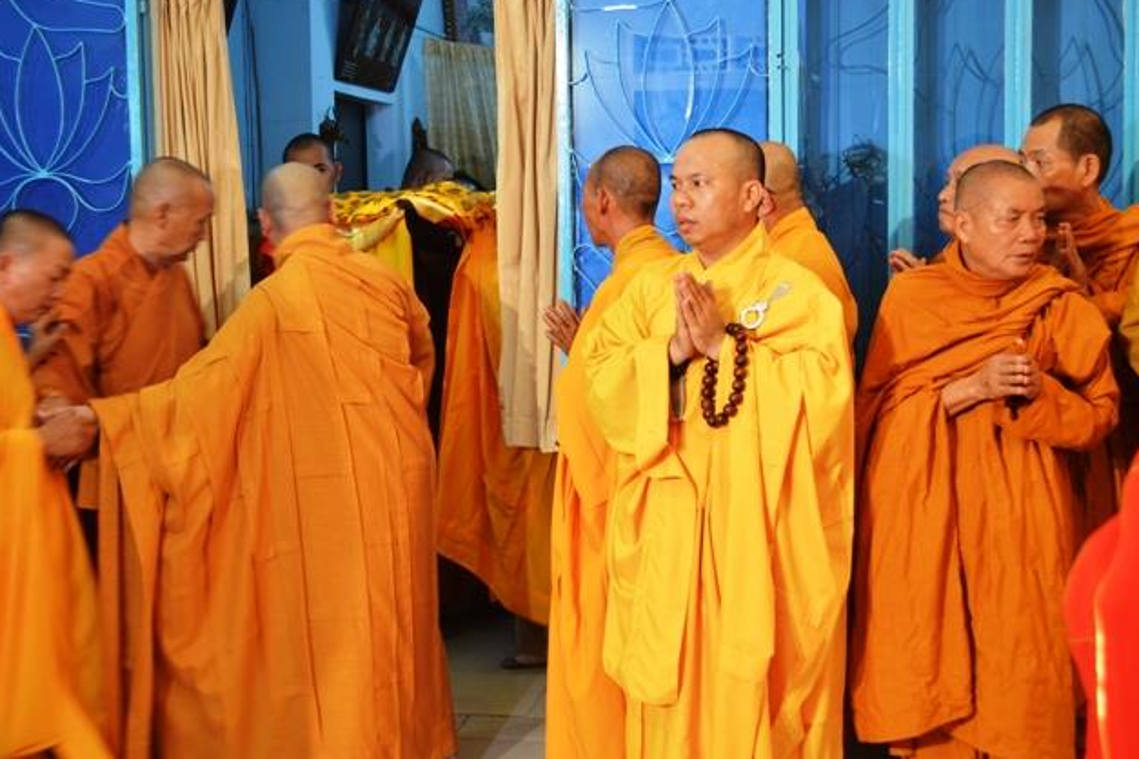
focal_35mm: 49
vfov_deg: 27.5
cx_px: 576
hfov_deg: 40.3
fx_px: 1550
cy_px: 376
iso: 400
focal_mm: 32
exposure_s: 1/25
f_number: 4.8
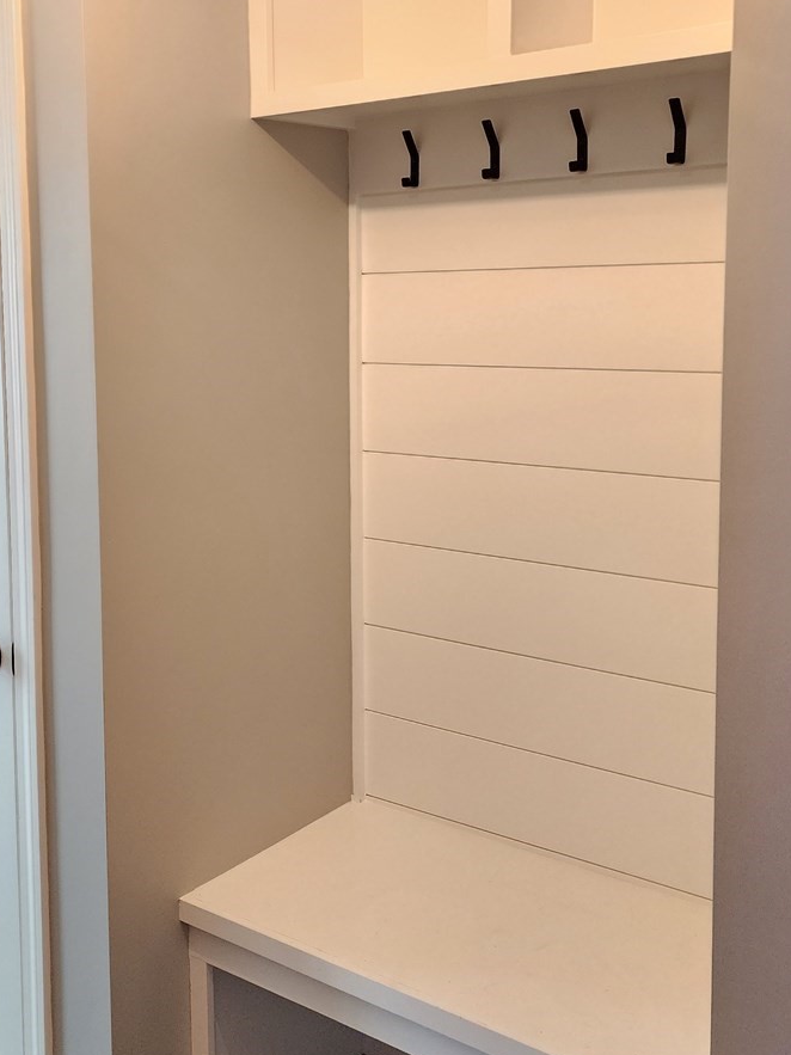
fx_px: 1219
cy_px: 421
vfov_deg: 46.5
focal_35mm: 40
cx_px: 269
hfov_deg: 35.6
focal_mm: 6.4
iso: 640
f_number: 1.8
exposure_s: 1/120
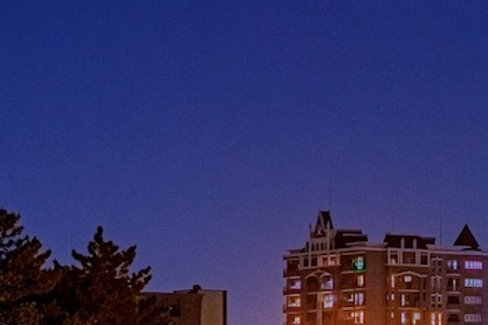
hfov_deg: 7.5
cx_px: 873
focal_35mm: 266
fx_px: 3604
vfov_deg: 5.1
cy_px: 412
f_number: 6.4
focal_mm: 49.4
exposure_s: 10
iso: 200
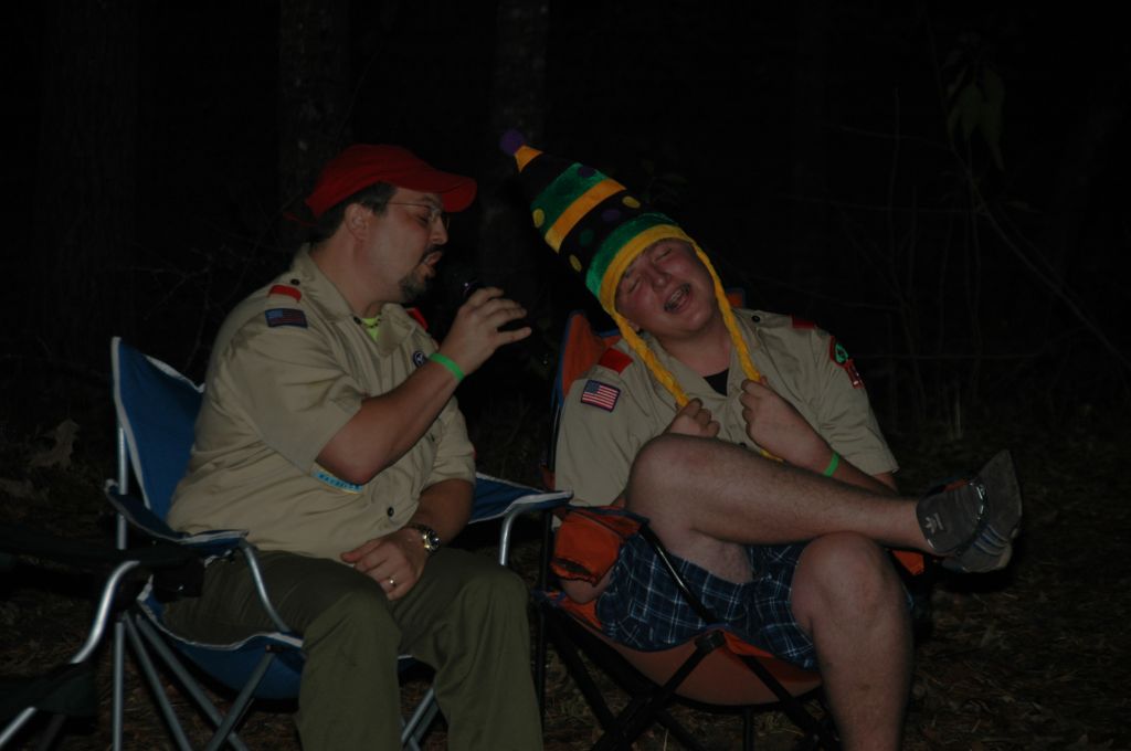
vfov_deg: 6.8
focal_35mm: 202
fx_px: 6354
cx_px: 566
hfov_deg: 10.2
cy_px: 376
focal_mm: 135
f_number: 5.6
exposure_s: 1/60
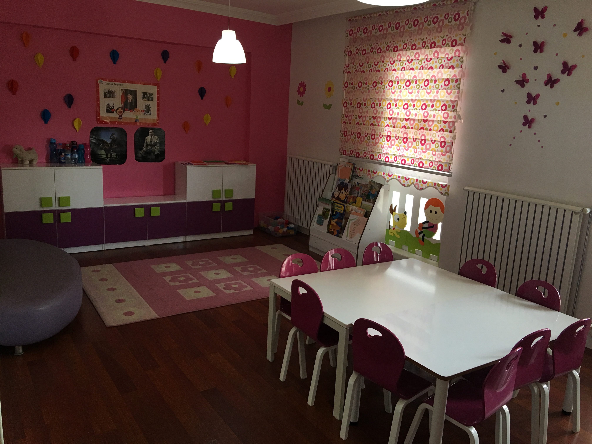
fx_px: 496
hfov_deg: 61.7
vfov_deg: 48.2
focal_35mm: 29
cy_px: 222
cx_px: 296
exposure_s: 1/33
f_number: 2.2
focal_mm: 4.15
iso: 50
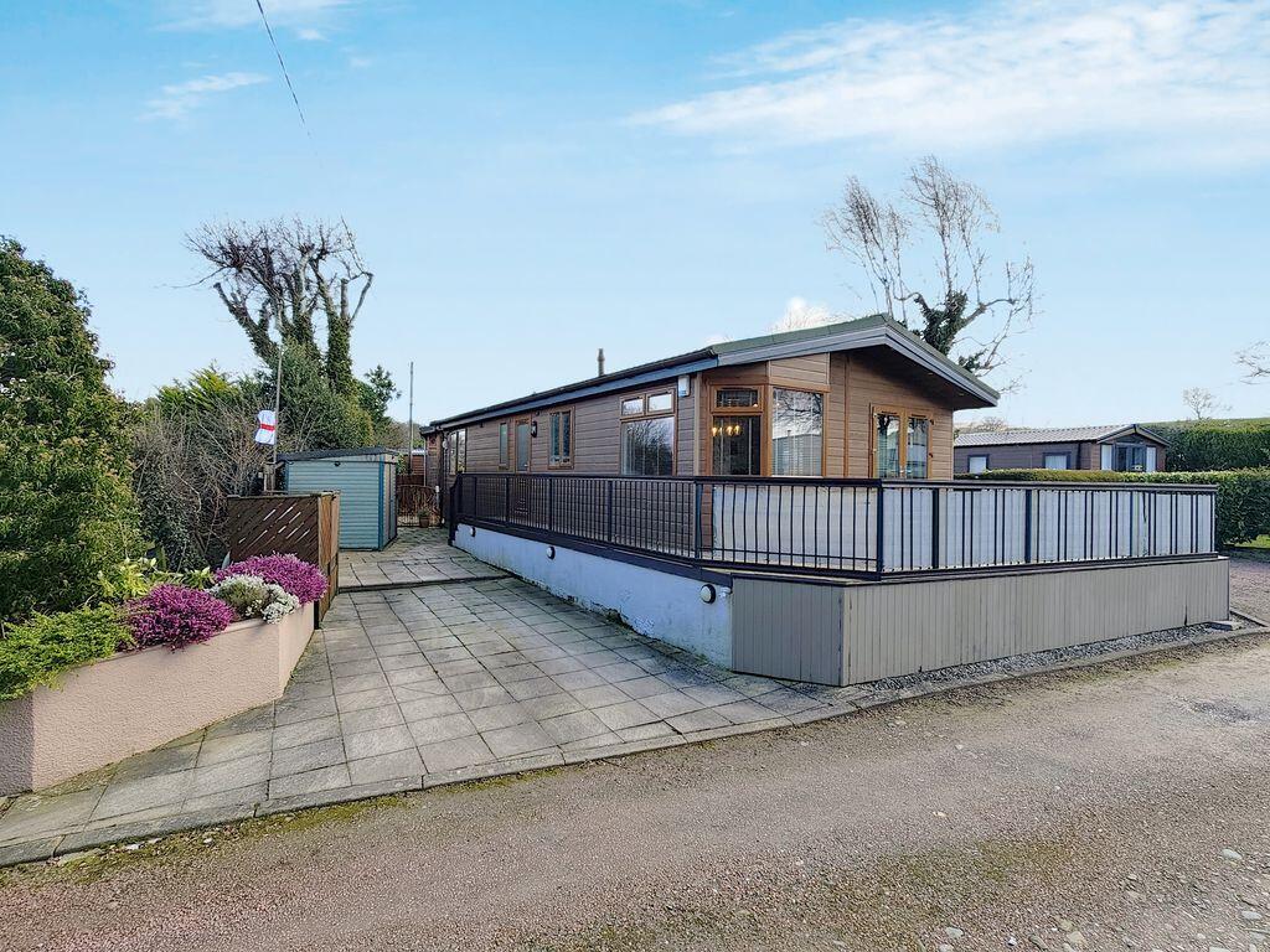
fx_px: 514
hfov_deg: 102.1
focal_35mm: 14
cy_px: 476
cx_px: 635
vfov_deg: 85.7
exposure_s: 1/407
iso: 50
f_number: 1.8
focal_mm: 2.03
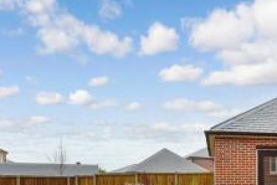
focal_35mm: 32
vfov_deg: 37.2
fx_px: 246
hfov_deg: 49.0
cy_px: 182
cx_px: 272
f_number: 8
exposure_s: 1/15
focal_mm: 10
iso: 400
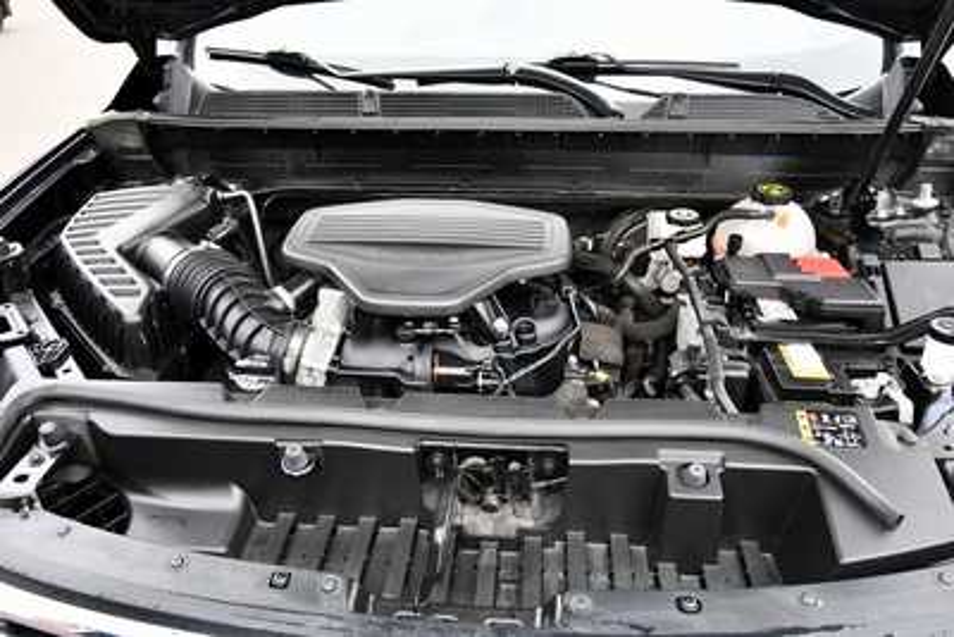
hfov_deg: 61.9
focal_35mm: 30
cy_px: 318
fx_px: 795
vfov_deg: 43.6
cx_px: 477
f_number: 5.6
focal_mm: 20
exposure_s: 1/200
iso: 800
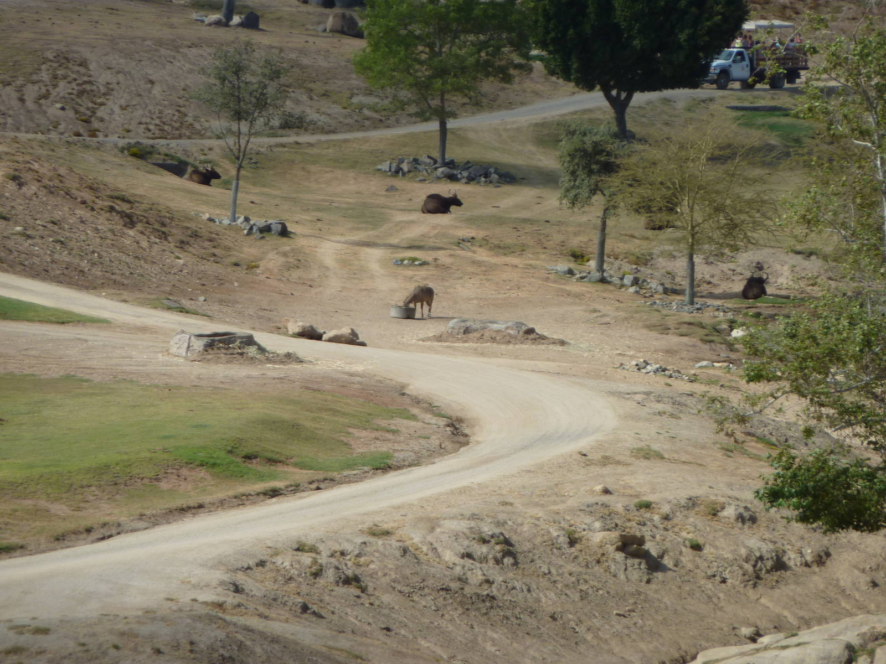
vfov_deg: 5.0
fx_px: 7679
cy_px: 332
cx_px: 443
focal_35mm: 300
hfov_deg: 6.6
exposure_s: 1/400
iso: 80
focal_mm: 49.2
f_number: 4.9
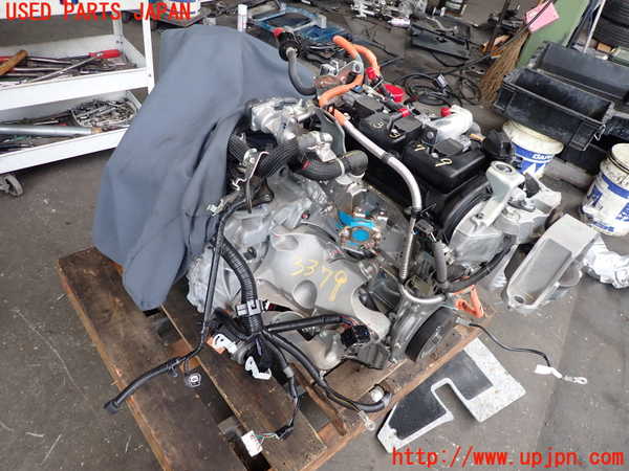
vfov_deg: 54.9
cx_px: 314
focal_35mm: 25
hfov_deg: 69.4
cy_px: 236
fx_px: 454
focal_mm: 4.5
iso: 200
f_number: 2
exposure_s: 1/125
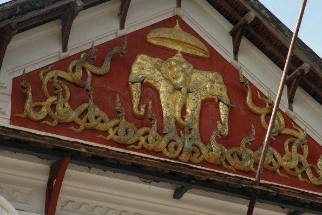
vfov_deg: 10.8
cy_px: 92
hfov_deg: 16.1
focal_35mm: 127
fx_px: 1136
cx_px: 174
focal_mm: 70
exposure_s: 1/250
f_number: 8
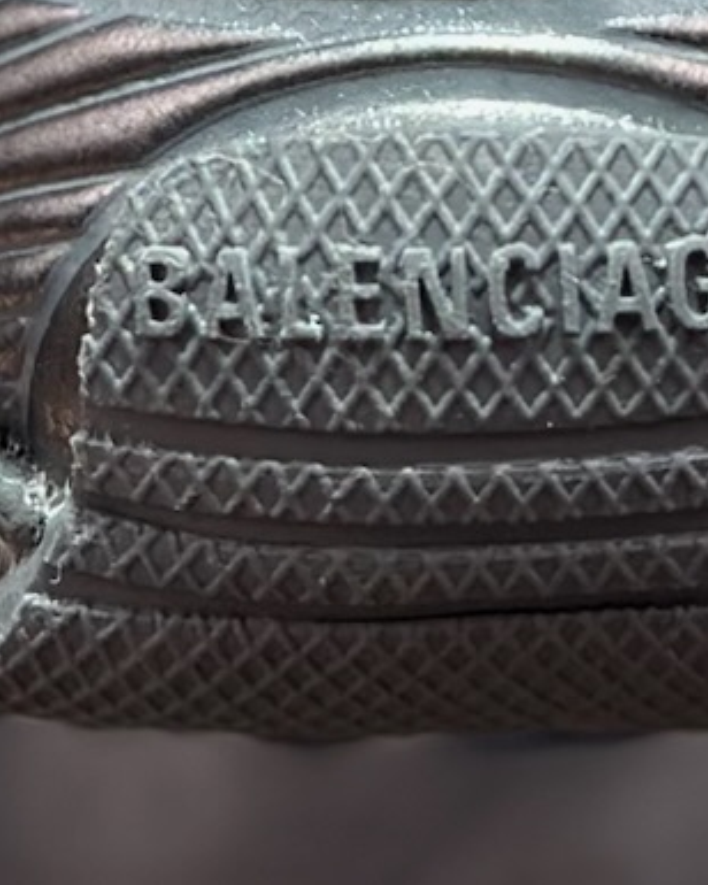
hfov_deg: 6.2
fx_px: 6522
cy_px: -1087
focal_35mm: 249
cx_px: 329
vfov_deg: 7.4
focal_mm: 6.86
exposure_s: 1/422
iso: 80
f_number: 1.78
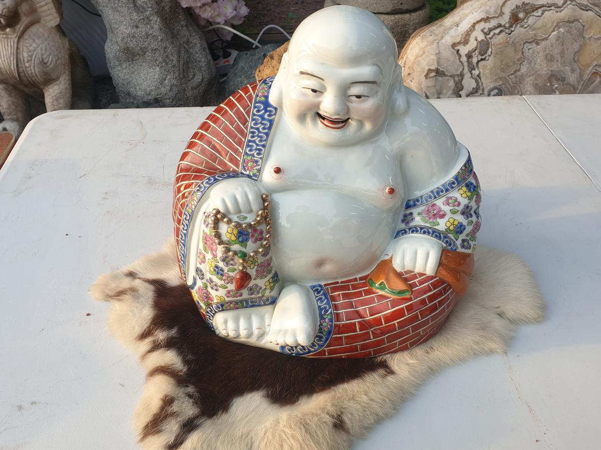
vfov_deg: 49.7
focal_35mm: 28
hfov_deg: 63.4
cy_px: 238
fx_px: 486
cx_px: 316
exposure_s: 1/180
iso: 50
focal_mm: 4.3
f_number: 2.4
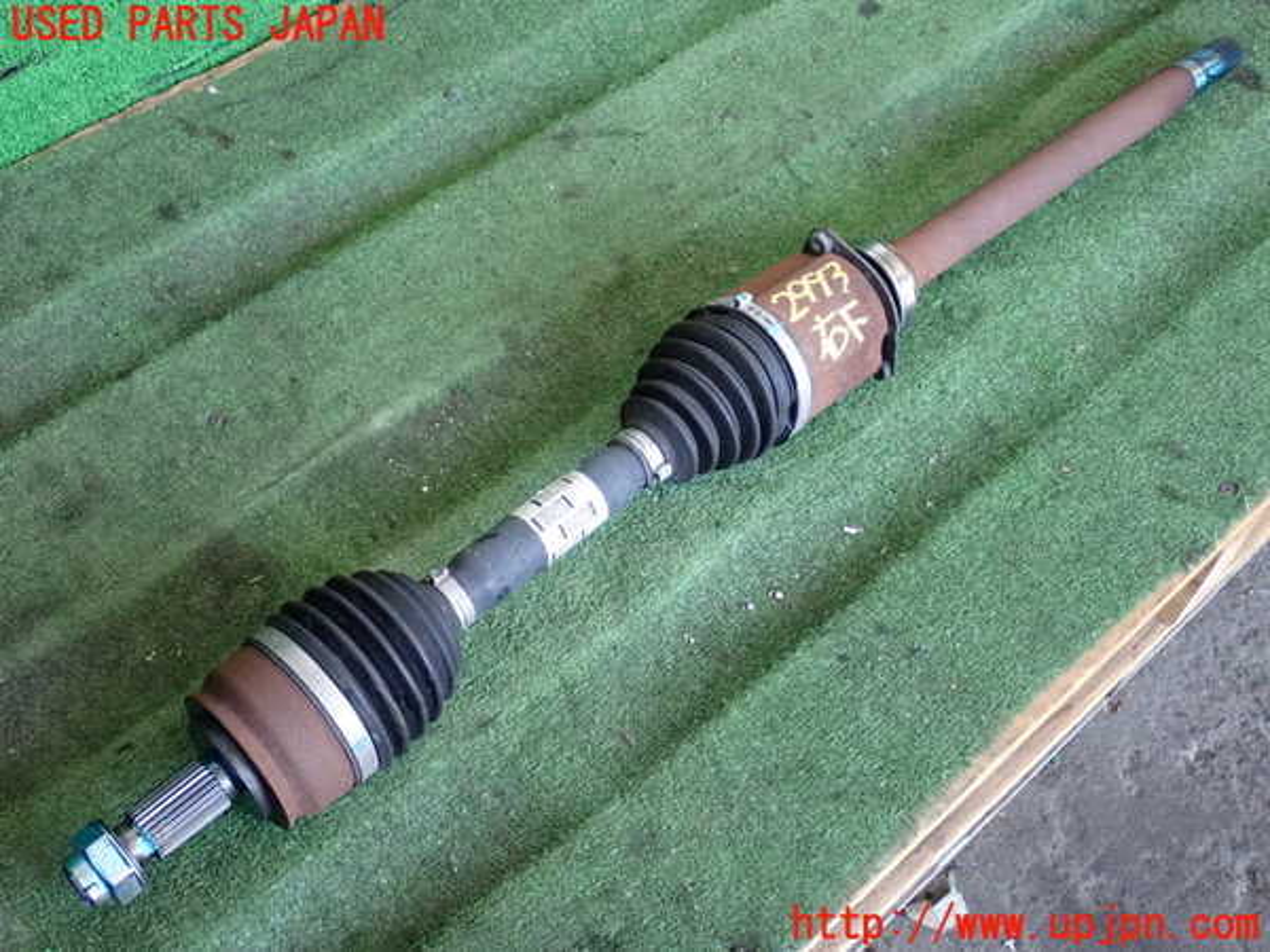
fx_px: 1724
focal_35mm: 47
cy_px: 476
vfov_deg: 30.9
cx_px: 635
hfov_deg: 40.4
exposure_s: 1/125
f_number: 3.1
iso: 800
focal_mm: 8.4
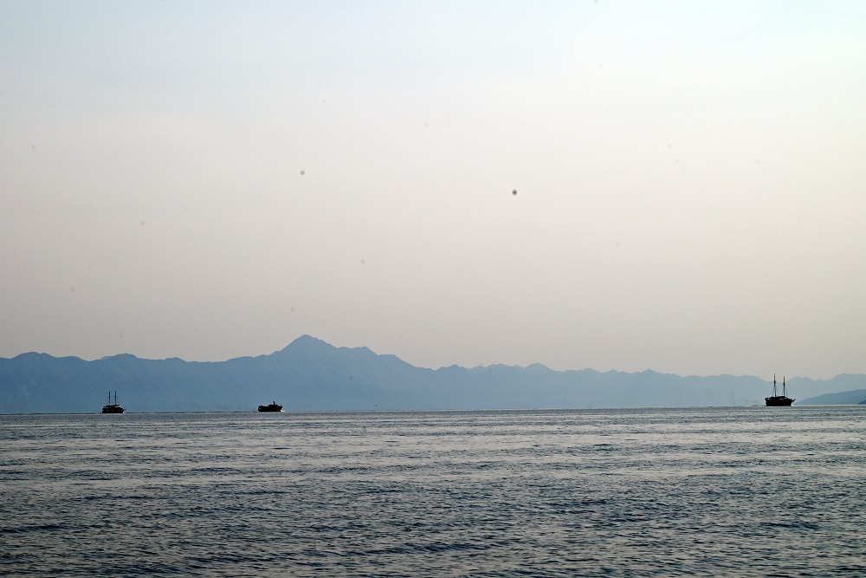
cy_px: 289
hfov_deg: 18.3
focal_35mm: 112
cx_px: 433
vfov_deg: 12.2
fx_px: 2694
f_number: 16
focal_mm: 112
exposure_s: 1/500
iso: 100
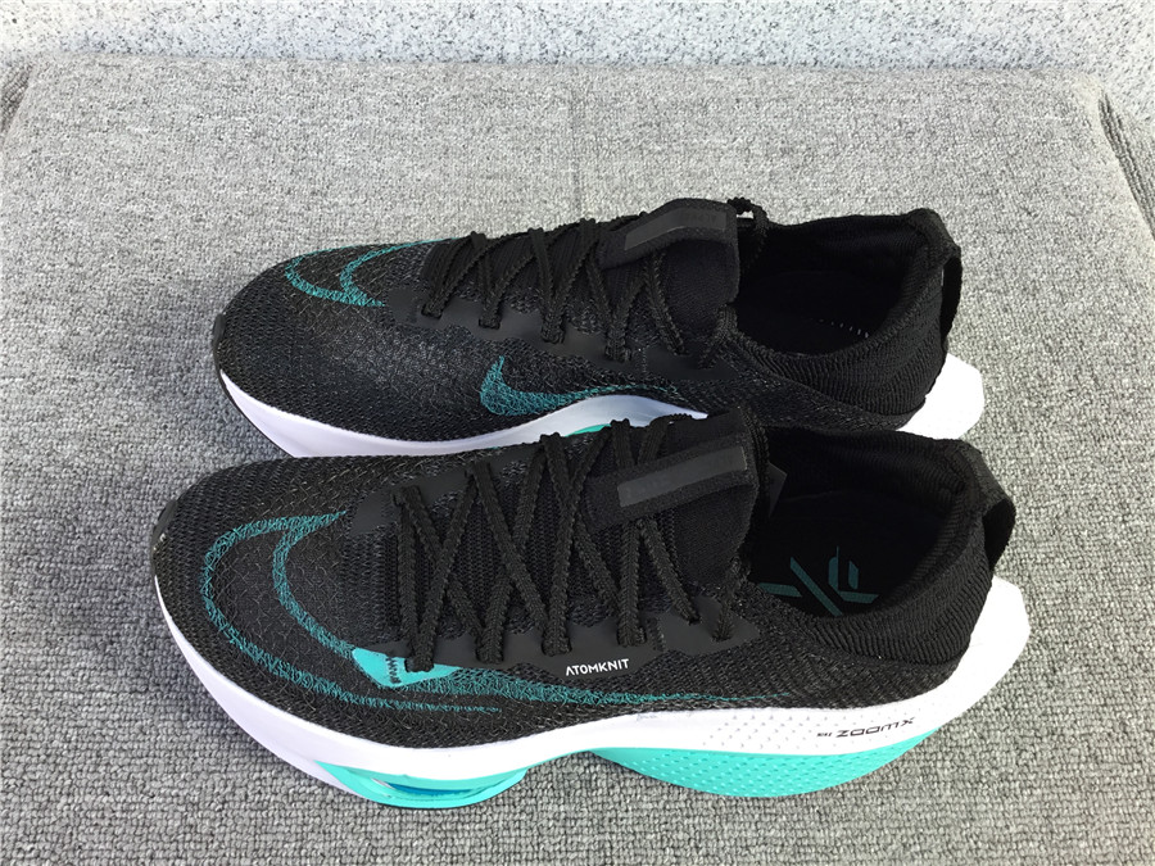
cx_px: 578
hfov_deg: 58.4
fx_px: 1034
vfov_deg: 45.4
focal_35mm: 31
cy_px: 433
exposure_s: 1/100
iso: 25
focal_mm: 3.3
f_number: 2.4
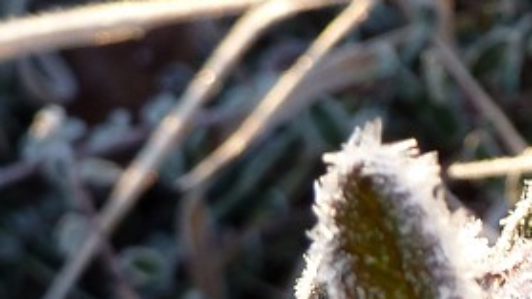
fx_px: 1411
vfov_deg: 12.1
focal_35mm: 100
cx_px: 709
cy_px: 169
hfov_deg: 19.5
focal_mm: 4.1
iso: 80
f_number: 3.3
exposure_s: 1/50
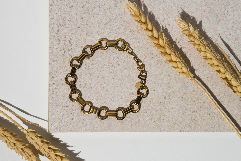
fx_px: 703
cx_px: 120
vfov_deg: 13.1
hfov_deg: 19.4
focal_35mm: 105
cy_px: 80
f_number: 22
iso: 400
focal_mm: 105
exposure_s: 1/125
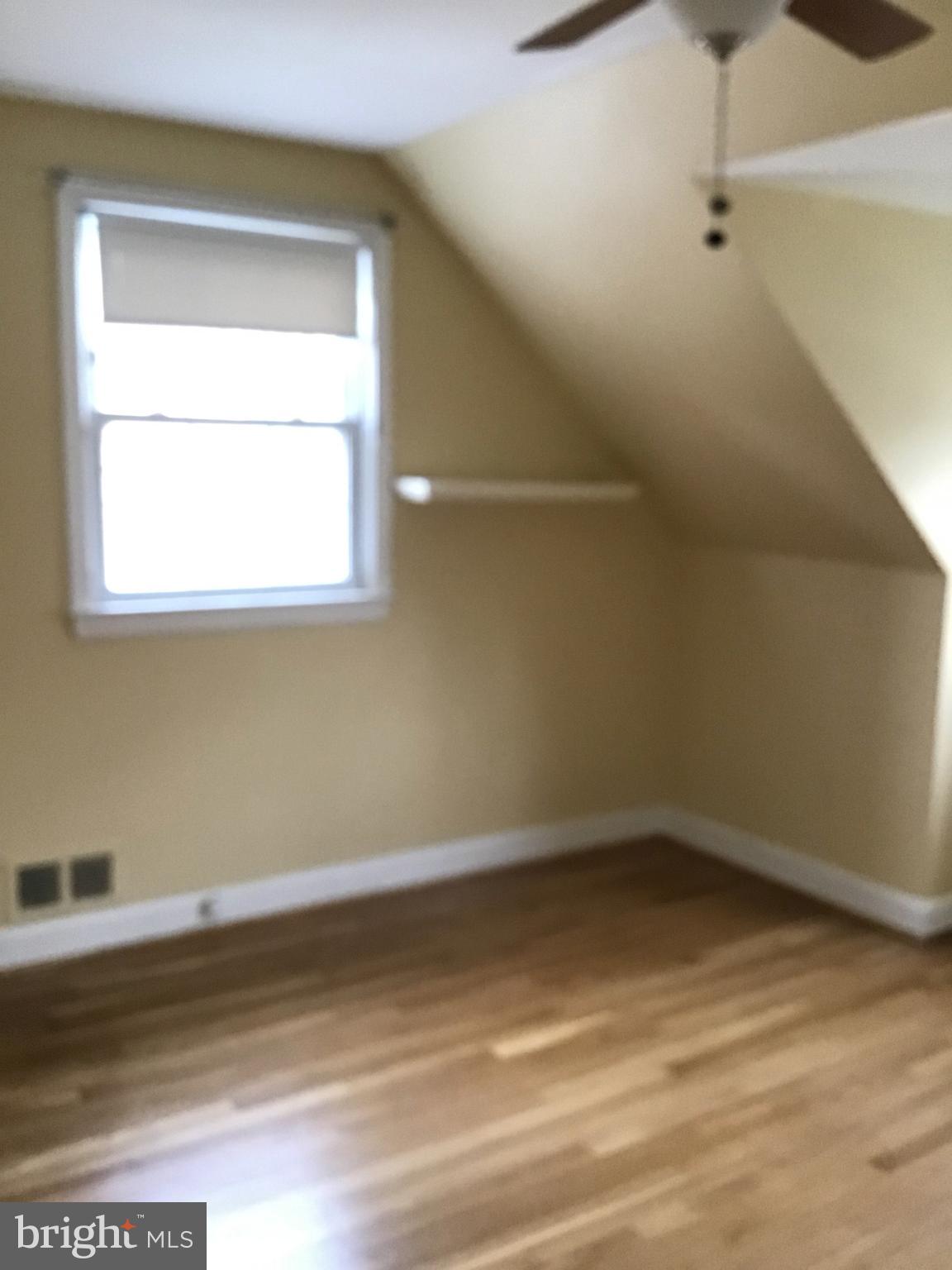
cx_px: 476
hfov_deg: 45.4
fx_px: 1137
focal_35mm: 31
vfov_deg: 58.4
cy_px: 635
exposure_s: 1/30
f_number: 2.4
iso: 125
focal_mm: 3.3
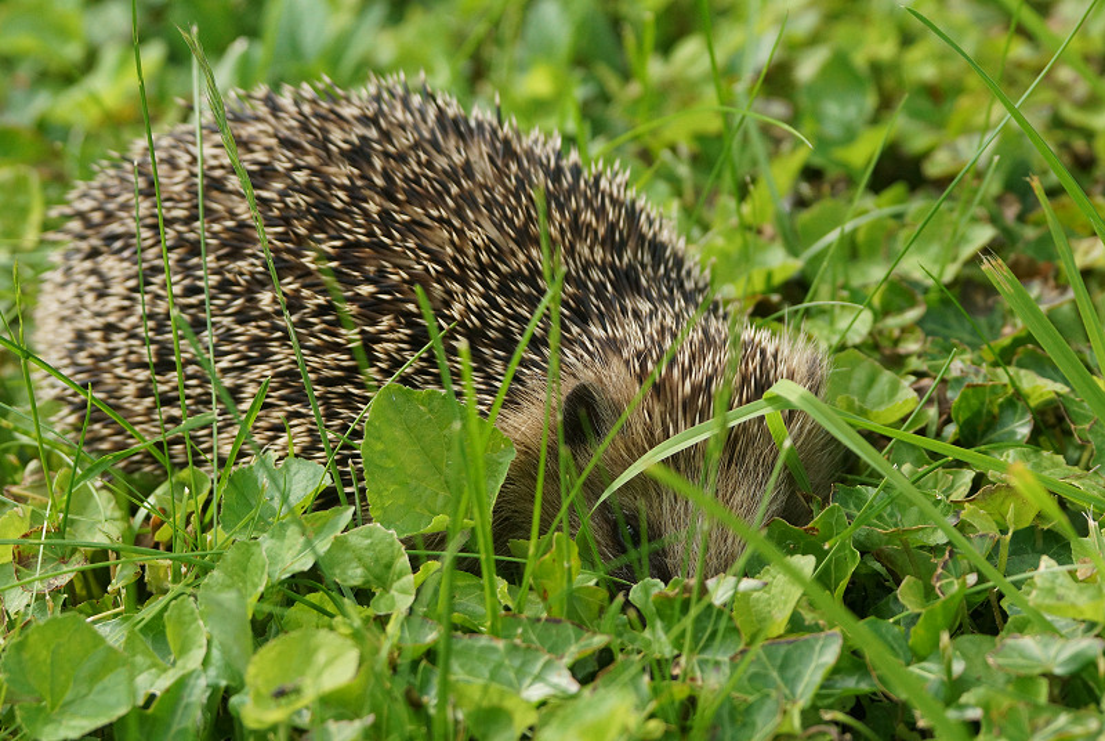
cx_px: 552
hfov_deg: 9.1
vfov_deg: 6.1
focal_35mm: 225
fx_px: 6916
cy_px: 370
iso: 800
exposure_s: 1/1250
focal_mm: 150
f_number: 6.3
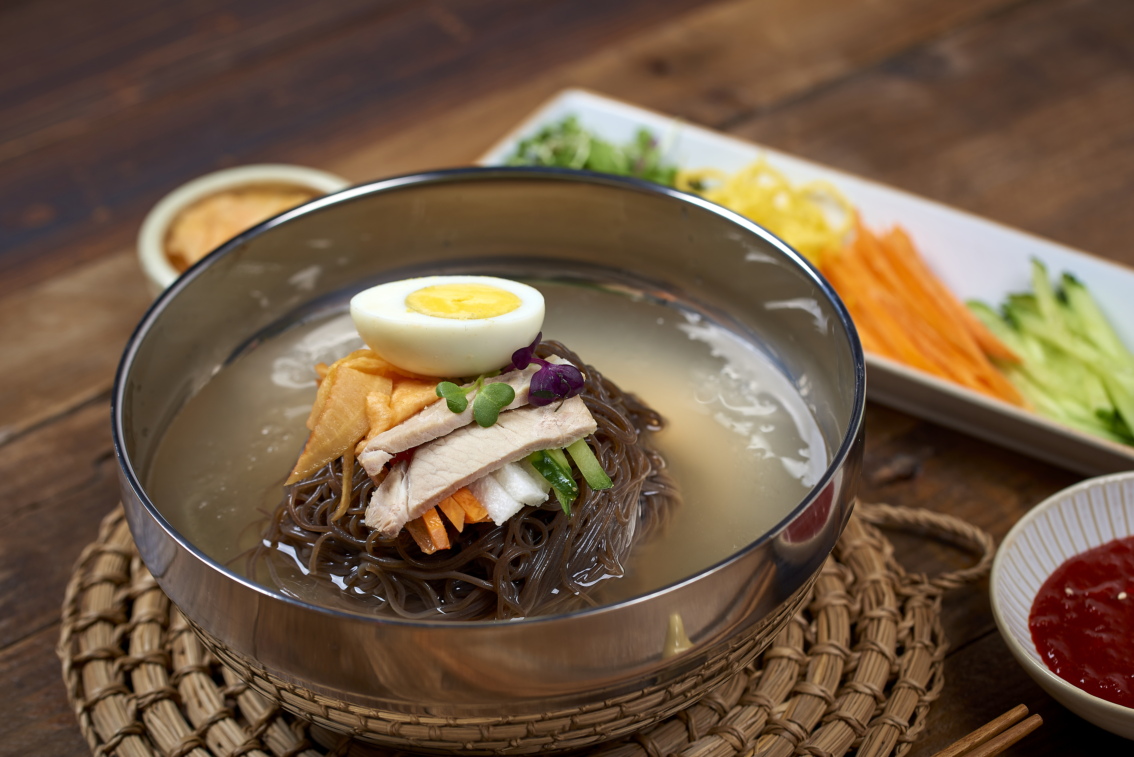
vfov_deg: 15.2
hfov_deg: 22.6
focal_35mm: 90
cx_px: 567
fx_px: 2836
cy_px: 378
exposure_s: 1/160
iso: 125
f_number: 5
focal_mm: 90
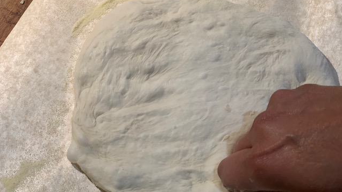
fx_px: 517
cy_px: 107
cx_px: 171
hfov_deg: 36.6
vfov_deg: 21.1
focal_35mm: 57
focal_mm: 6
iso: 64
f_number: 2.4
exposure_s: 1/50
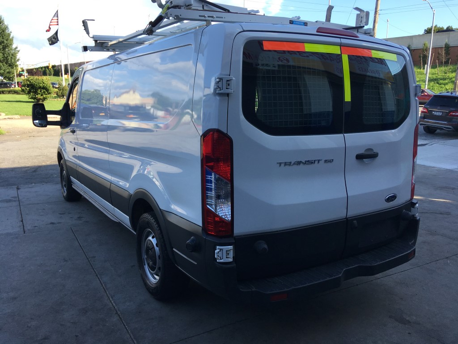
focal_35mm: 29
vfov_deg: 48.2
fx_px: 384
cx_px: 229
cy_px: 172
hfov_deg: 61.7
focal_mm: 4.15
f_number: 2.2
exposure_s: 1/384
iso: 25
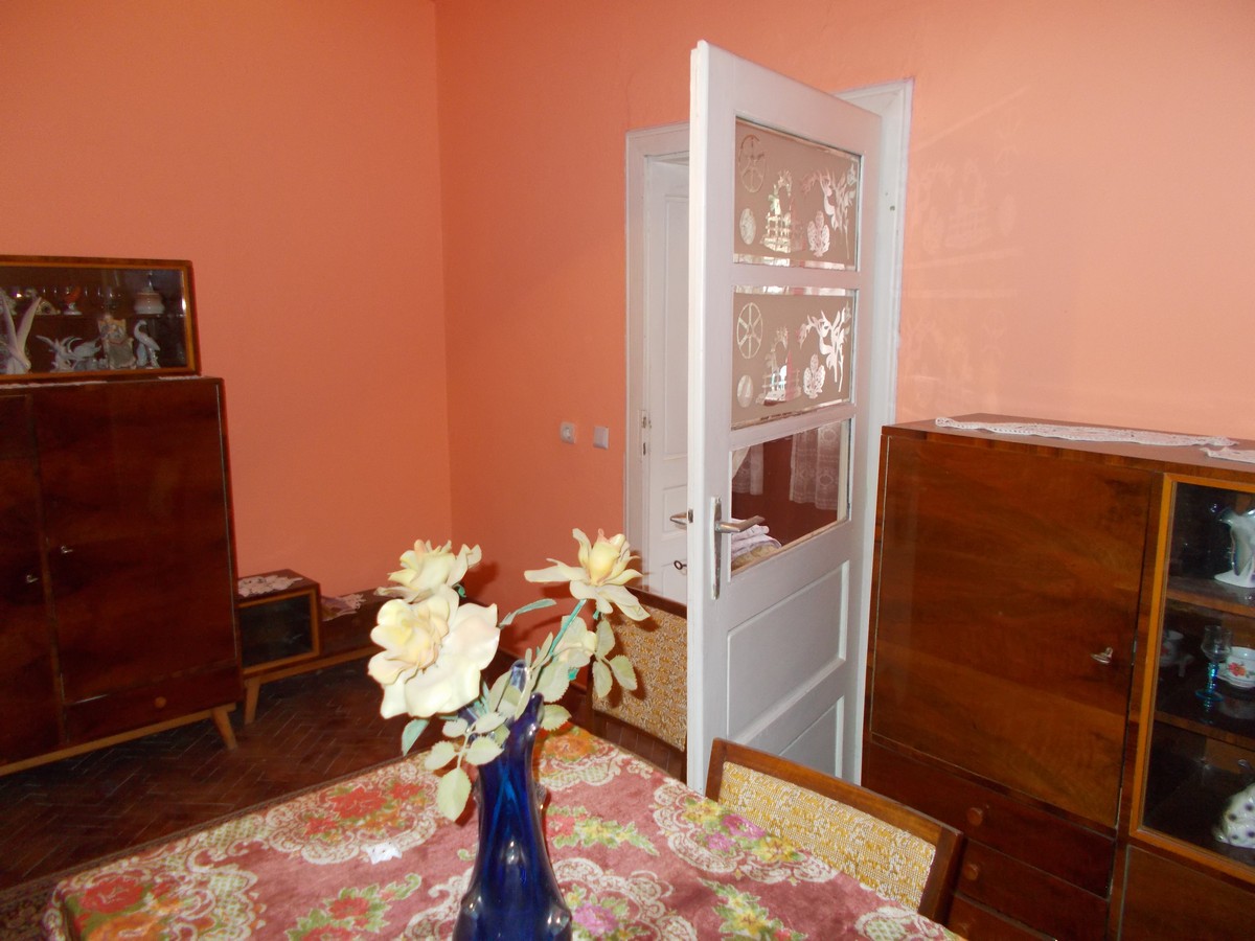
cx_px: 628
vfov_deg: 53.1
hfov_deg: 67.3
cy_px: 470
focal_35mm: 26
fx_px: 943
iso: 220
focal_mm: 4.6
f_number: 3.2
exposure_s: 1/25
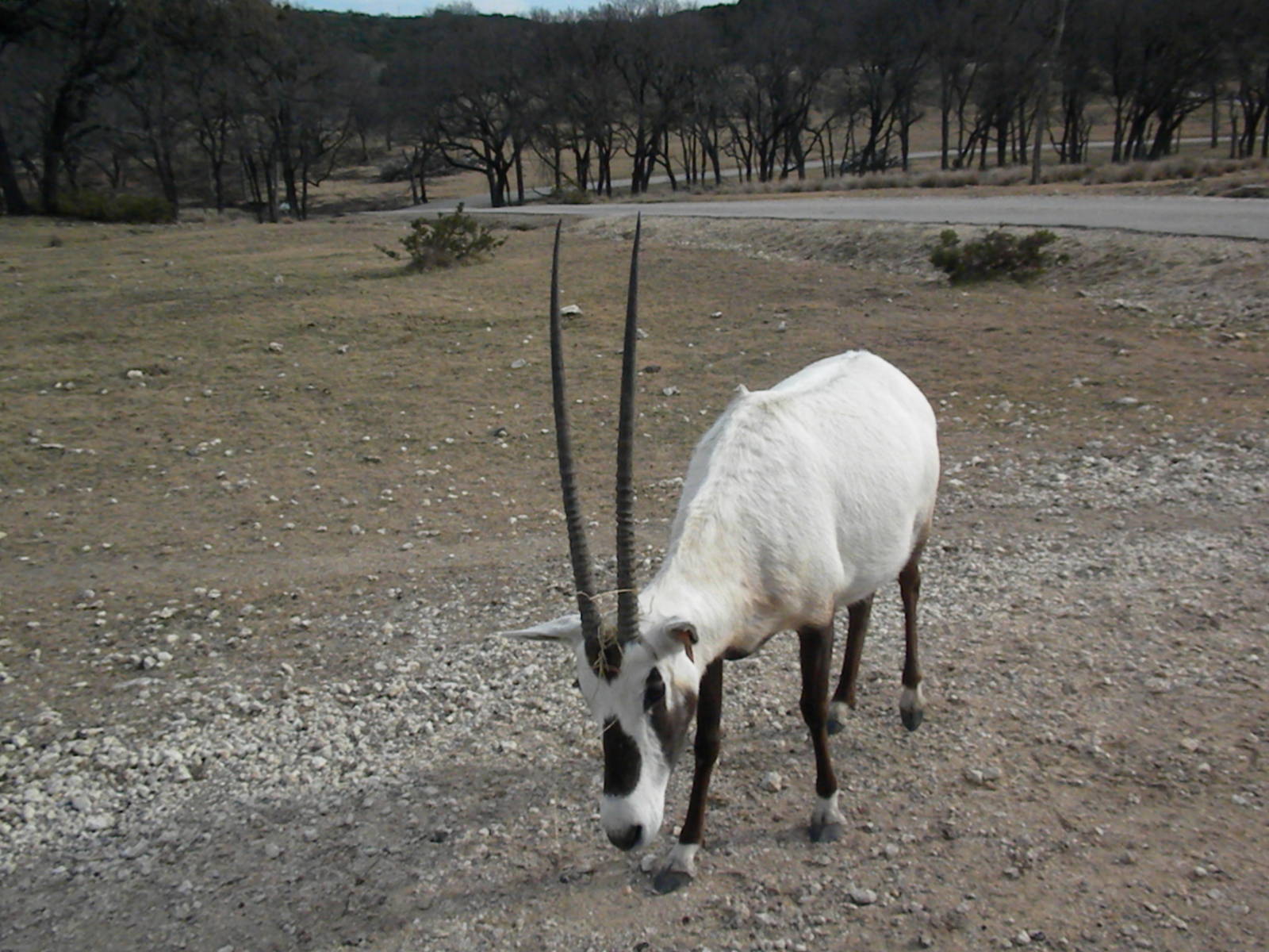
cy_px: 476
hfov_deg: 50.1
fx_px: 1356
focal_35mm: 37
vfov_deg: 38.7
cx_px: 634
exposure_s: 1/805
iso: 640
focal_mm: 6.6
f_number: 10
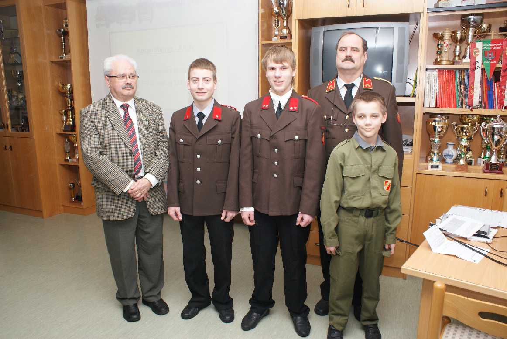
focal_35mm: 27
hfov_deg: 67.3
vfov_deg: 48.1
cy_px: 170
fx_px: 381
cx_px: 254
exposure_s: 1/60
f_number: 5.6
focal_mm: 18
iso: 400
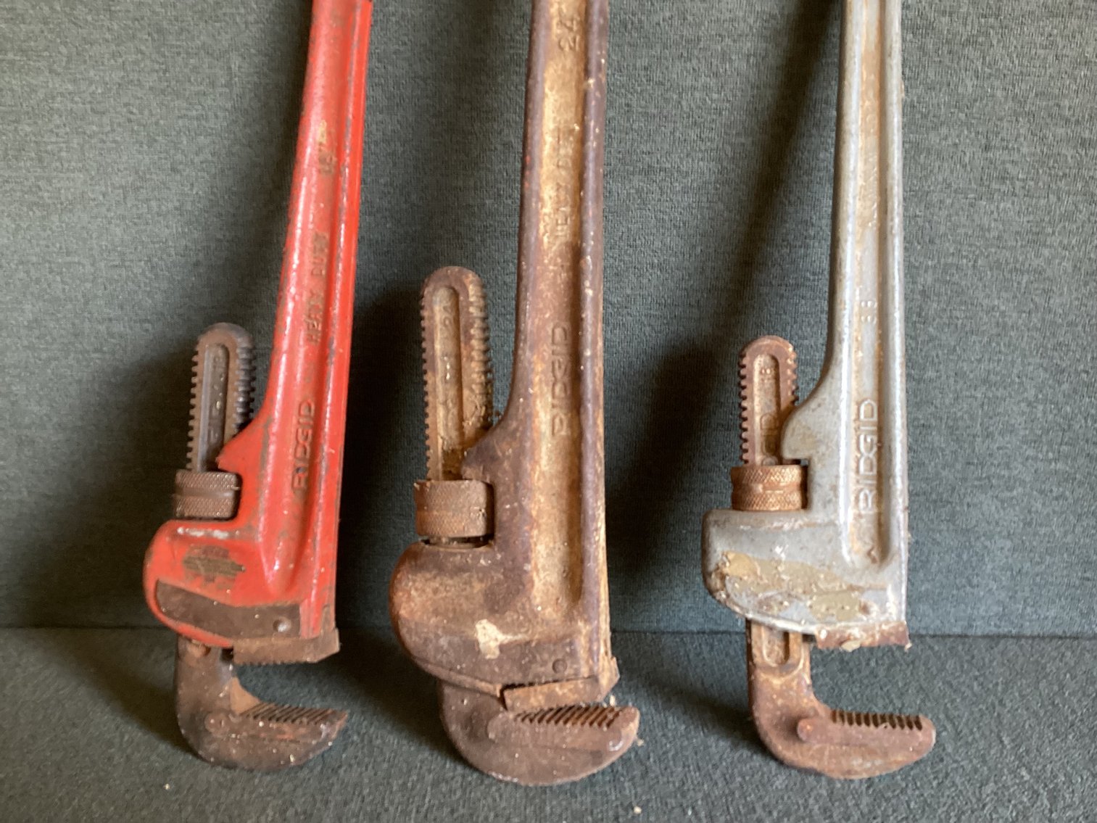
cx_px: 548
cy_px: 412
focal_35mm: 31
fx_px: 982
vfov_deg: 45.4
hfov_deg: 58.3
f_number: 2.4
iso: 250
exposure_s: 1/50
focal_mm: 3.3
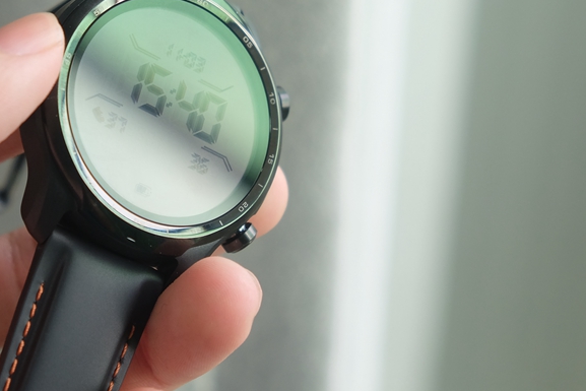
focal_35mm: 119
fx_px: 1937
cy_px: 123
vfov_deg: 11.5
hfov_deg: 17.1
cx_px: 150
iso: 500
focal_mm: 44.4
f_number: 4.5
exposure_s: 1/120
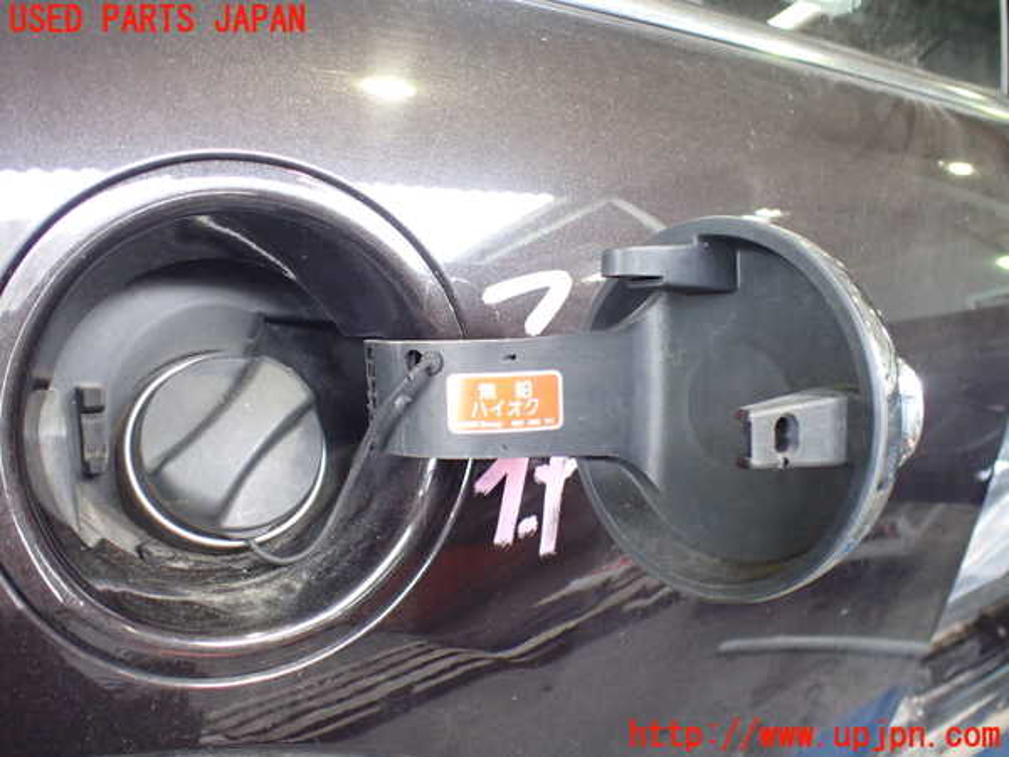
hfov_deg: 60.0
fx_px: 874
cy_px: 378
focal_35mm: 30
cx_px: 504
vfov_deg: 46.8
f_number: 2.3
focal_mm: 5.4
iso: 800
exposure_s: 1/60
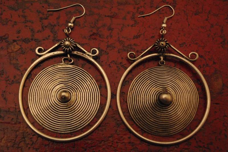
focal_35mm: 72
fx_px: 456
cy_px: 76
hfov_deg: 28.0
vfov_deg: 19.0
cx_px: 114
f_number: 6.7
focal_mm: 47.5
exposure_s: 1/90
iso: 1600
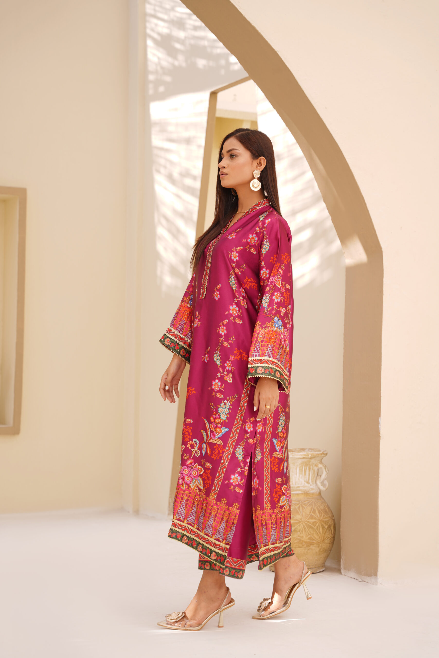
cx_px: 220
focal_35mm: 65
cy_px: 329
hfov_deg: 20.8
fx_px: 1196
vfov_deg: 30.8
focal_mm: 65.4
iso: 50
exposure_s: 1/125
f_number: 3.5
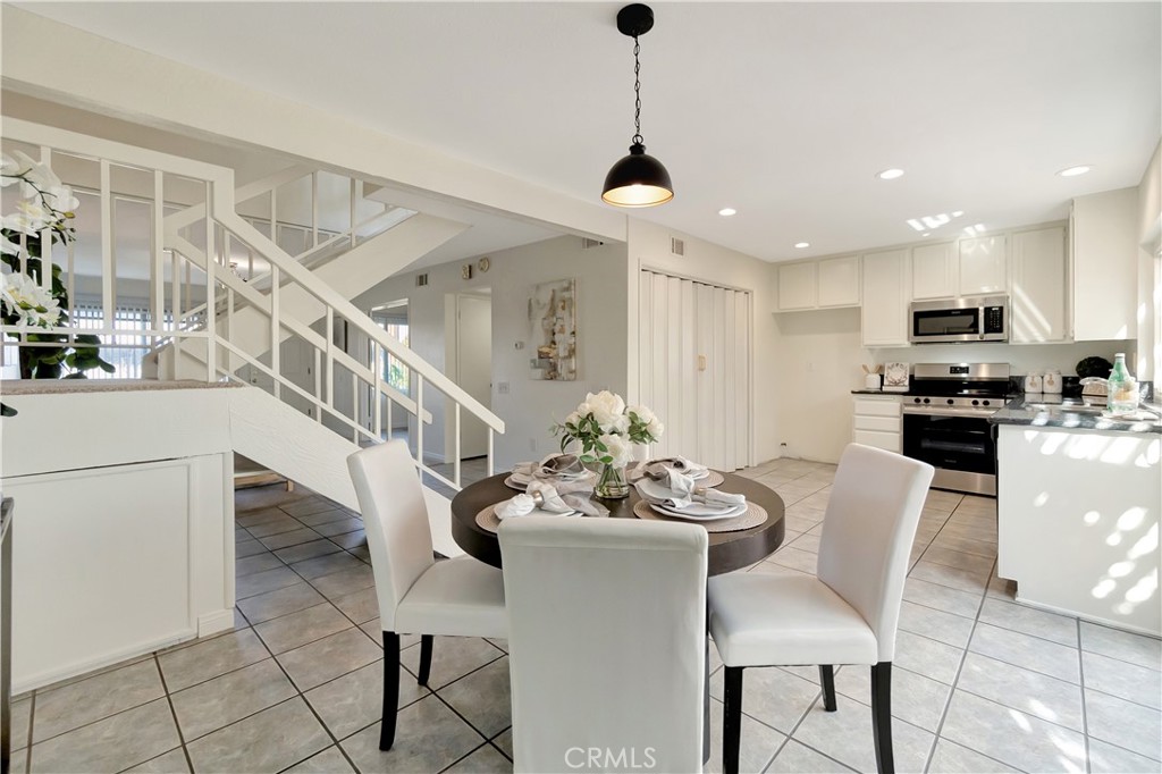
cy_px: 387
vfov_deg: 77.3
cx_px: 581
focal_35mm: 15
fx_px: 484
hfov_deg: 100.4
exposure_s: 1/320
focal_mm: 10
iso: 1250
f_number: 4
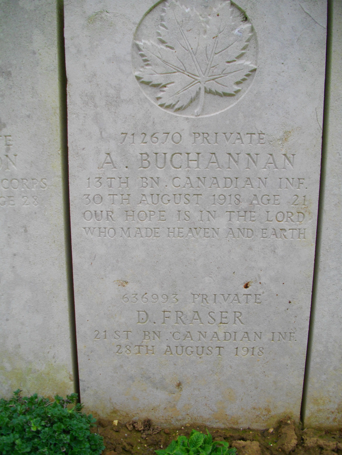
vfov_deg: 56.8
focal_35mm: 32
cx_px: 171
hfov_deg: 44.2
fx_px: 422
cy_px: 228
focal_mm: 5.7
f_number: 2.9
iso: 100
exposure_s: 1/125
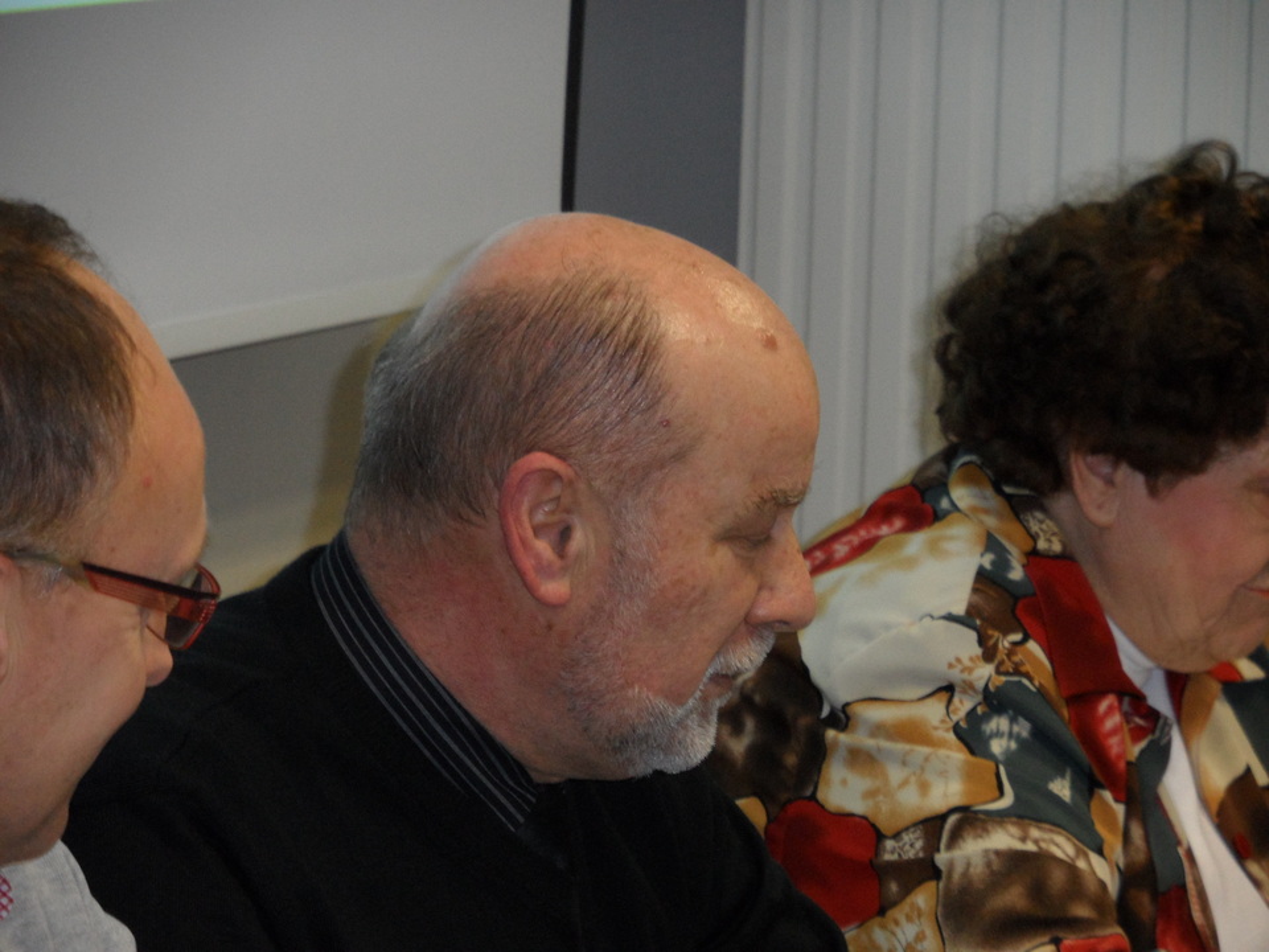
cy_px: 476
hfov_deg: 11.0
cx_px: 634
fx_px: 6599
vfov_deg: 8.2
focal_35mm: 180
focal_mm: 29.7
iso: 320
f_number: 4.4
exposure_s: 1/60
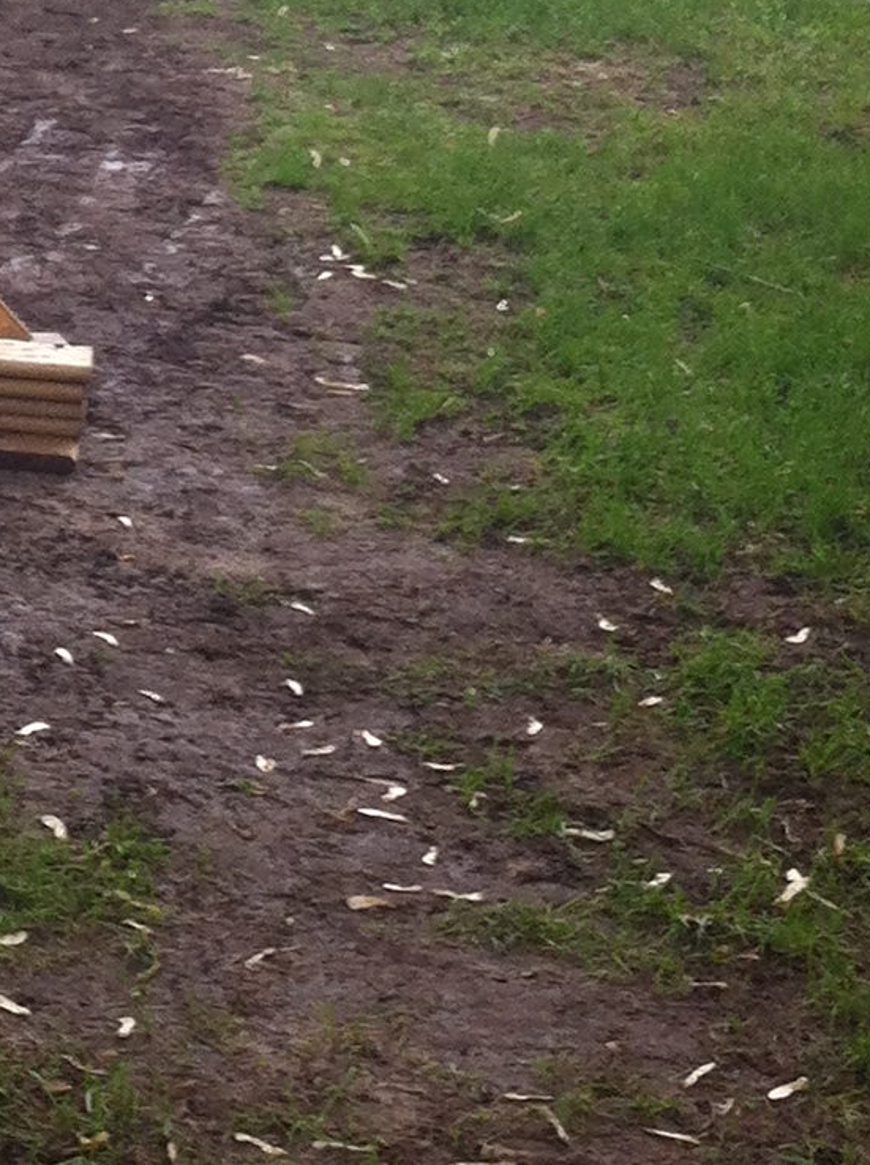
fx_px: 4134
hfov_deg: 11.7
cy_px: 245
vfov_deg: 15.9
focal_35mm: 123
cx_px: -246
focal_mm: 3.85
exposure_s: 1/60
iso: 100
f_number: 2.8
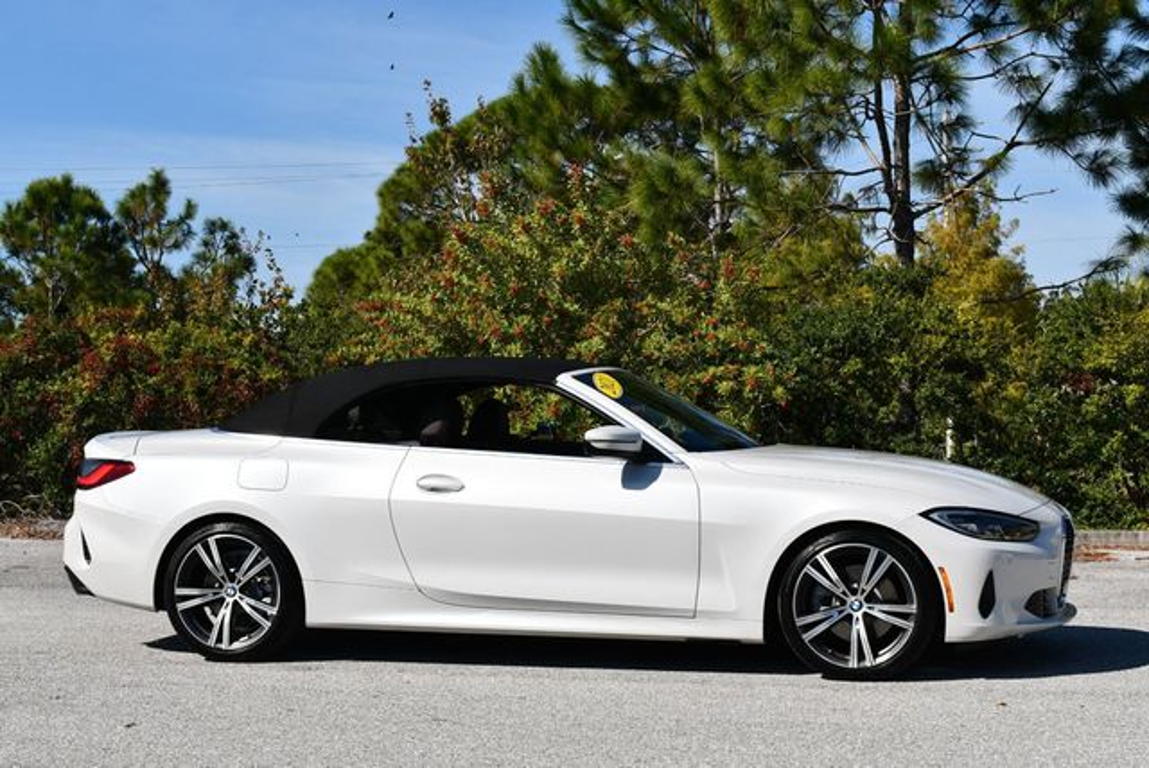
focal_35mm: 68
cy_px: 384
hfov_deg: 29.6
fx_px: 2172
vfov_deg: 20.1
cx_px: 574
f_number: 10
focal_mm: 34
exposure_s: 1/400
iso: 100
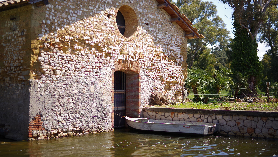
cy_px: 67
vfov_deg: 22.6
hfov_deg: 39.2
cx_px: 140
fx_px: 391
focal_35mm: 53
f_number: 1.4
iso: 200
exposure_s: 1/8000
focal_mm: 50
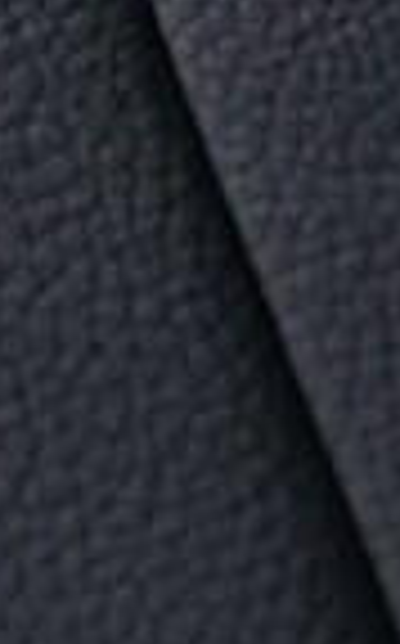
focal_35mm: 369
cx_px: 2382
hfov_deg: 3.2
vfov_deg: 5.6
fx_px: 6456
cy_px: 1207
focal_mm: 24
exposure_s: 1/40
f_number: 2.8
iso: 1000
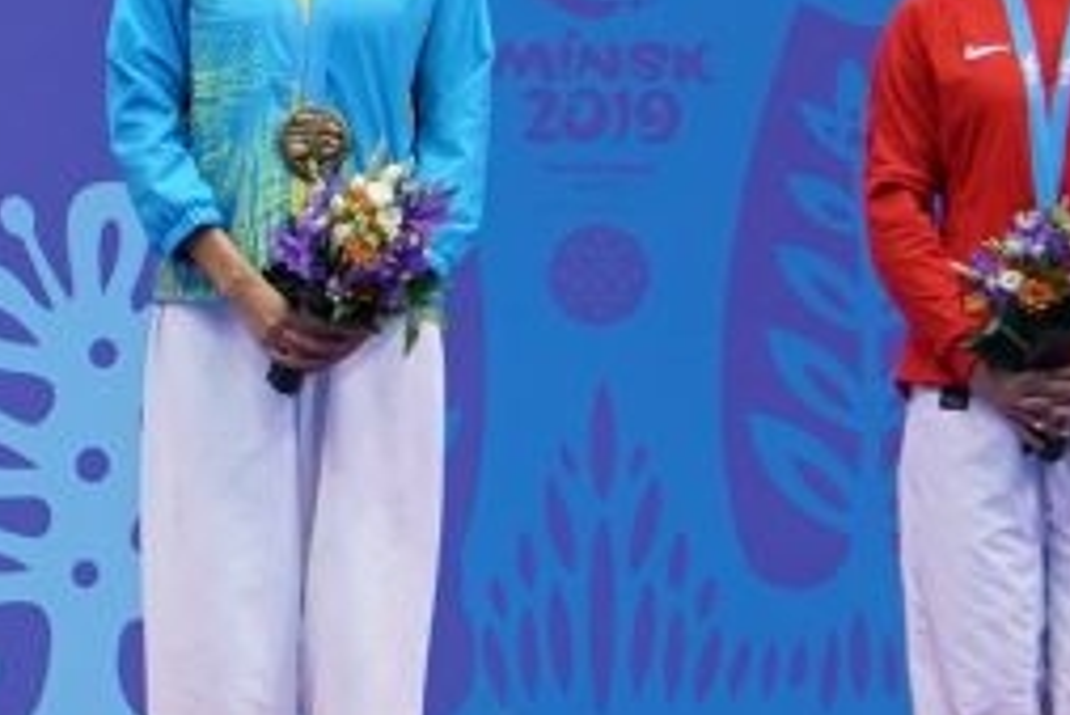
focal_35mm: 498
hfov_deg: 4.0
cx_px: -2326
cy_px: 262
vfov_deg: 2.8
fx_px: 14810
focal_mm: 70
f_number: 2.8
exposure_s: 1/250
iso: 320
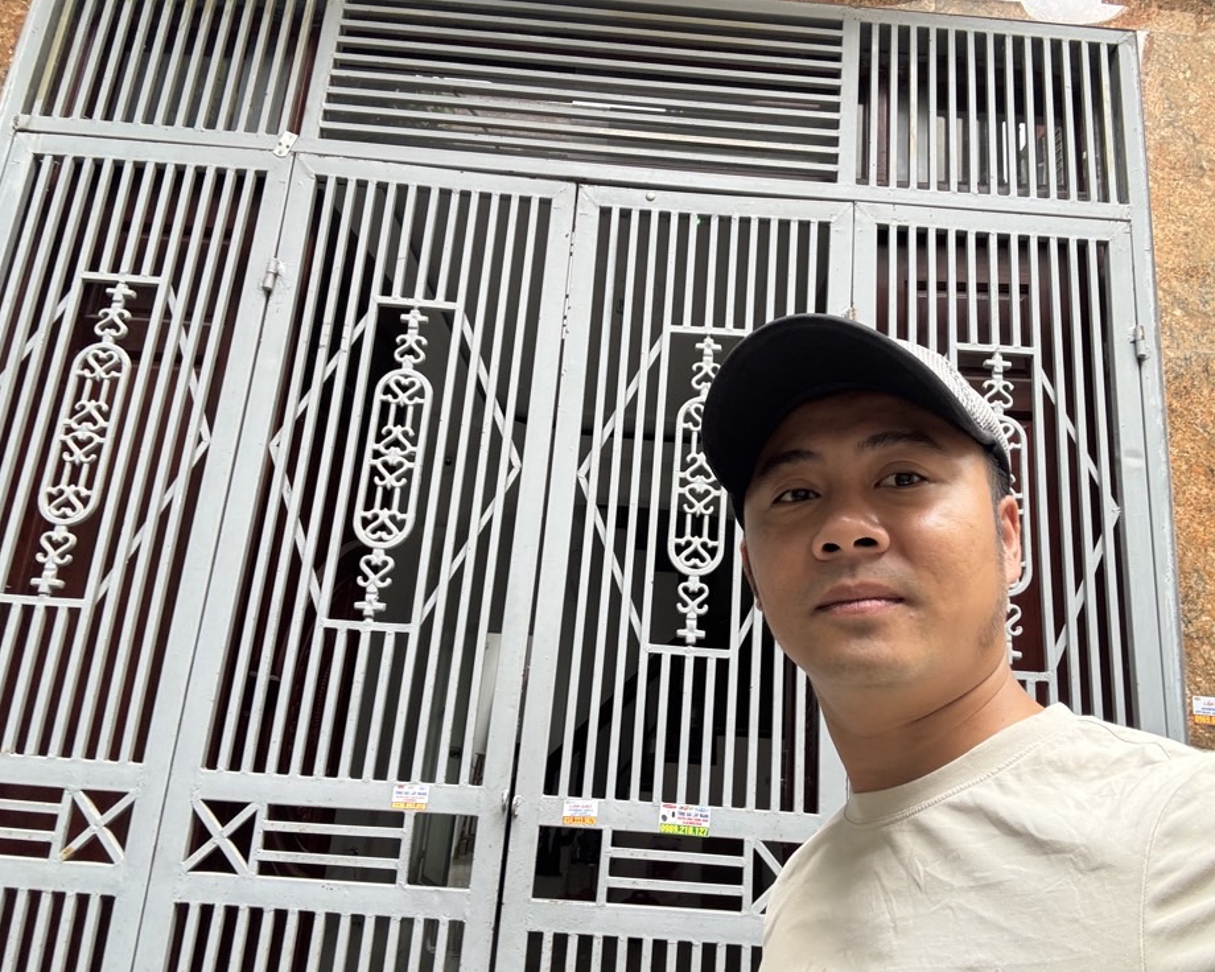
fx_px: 899
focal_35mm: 25
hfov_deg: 68.0
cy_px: 489
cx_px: 664
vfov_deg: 56.8
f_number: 1.9
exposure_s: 1/72
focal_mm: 2.69
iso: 80
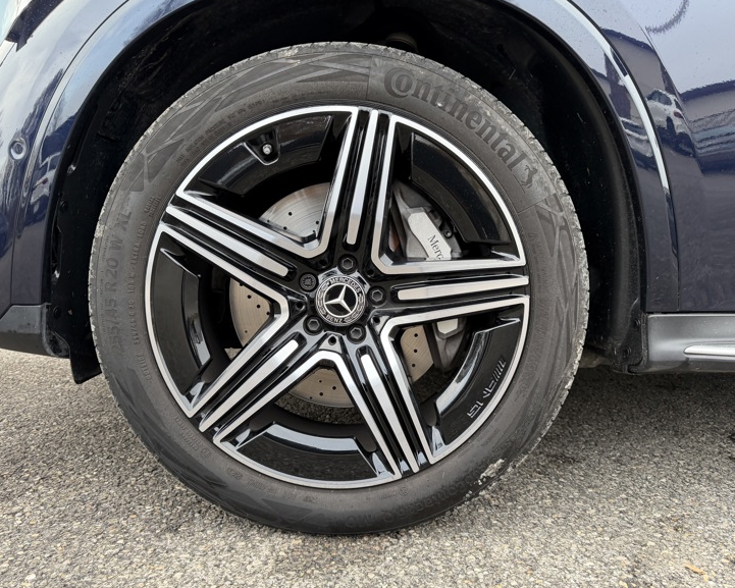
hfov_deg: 66.0
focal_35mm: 26
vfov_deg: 54.9
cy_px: 299
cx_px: 377
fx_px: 566
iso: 200
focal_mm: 6.76
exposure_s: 1/121
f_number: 1.78
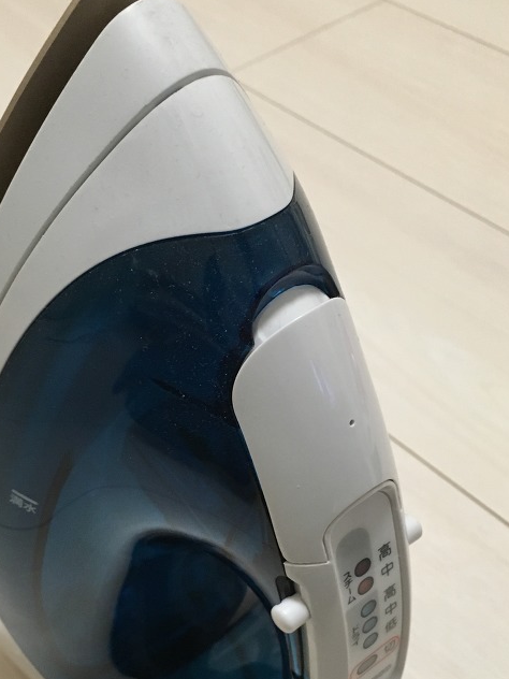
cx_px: 142
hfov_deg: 30.5
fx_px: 921
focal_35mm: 47
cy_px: 437
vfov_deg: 40.1
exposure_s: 1/30
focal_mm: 4.15
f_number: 2.2
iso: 160
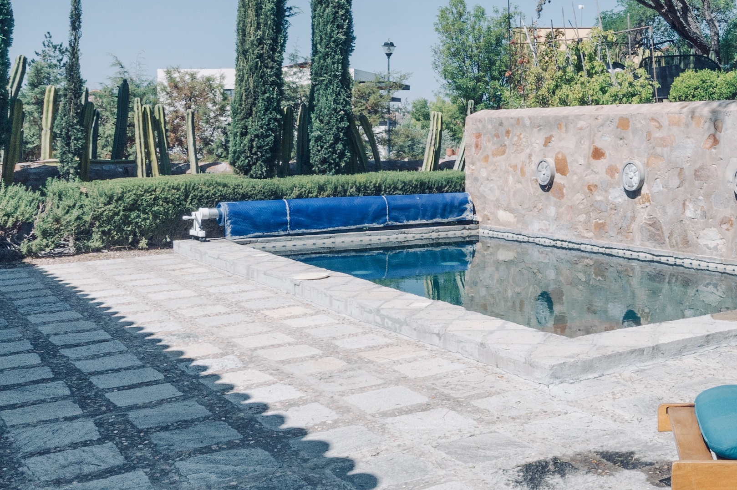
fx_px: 884
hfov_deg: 42.1
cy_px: 229
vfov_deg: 31.0
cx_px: 641
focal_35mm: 43
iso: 400
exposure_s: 1/200
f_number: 22
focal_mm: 17.5
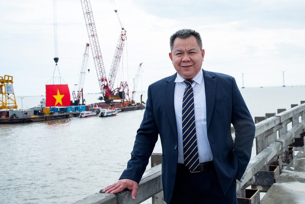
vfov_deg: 35.1
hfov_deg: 50.7
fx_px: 322
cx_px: 152
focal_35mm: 38
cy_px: 102
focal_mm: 38
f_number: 8
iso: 160
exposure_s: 1/250
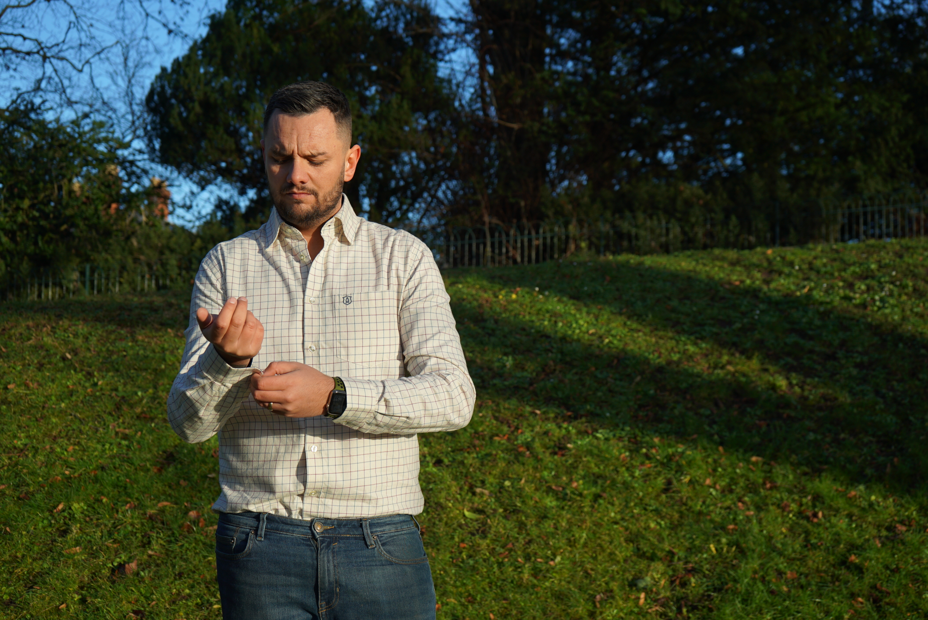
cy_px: 310
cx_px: 464
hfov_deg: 42.7
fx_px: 1186
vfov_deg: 29.3
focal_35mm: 46
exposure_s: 1/320
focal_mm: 46
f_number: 5.6
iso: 100
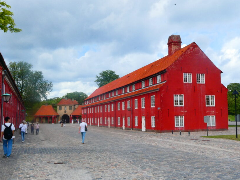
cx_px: 132
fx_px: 284
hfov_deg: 45.7
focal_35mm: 41
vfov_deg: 35.1
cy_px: 95
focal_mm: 5.8
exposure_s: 1/160
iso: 80
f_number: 8
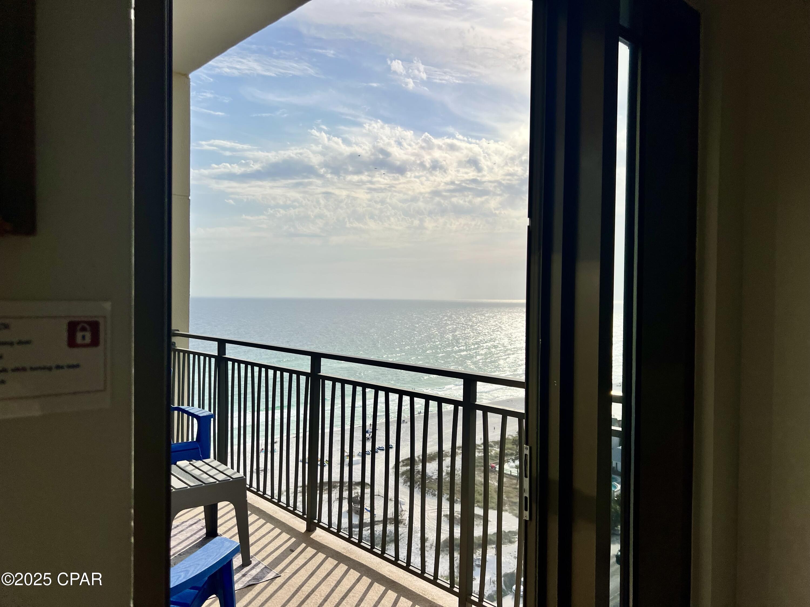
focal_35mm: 26
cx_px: 405
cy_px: 304
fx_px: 608
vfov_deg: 53.1
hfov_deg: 67.3
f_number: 1.5
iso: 50
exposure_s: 1/11364
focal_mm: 5.7
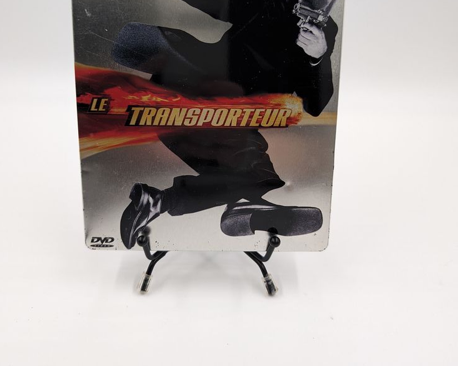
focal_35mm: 32
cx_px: 223
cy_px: 135
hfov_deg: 55.7
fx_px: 434
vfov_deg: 45.4
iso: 139
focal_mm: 6.9
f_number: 1.68
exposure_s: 1/83.7
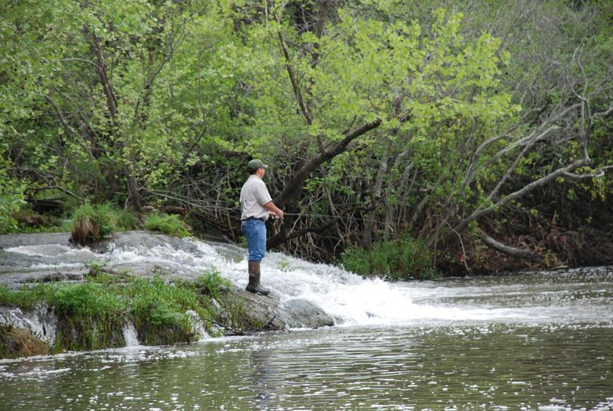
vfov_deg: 6.8
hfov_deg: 10.1
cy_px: 206
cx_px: 306
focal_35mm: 202
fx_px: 3455
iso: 200
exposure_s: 1/160
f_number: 5.6
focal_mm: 135
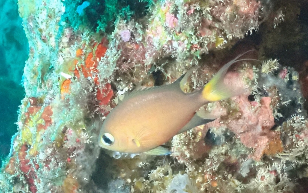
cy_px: 112
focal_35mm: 107
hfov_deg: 19.5
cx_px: 153
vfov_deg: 12.2
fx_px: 898
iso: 1600
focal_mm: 18
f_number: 6.3
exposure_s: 1/200
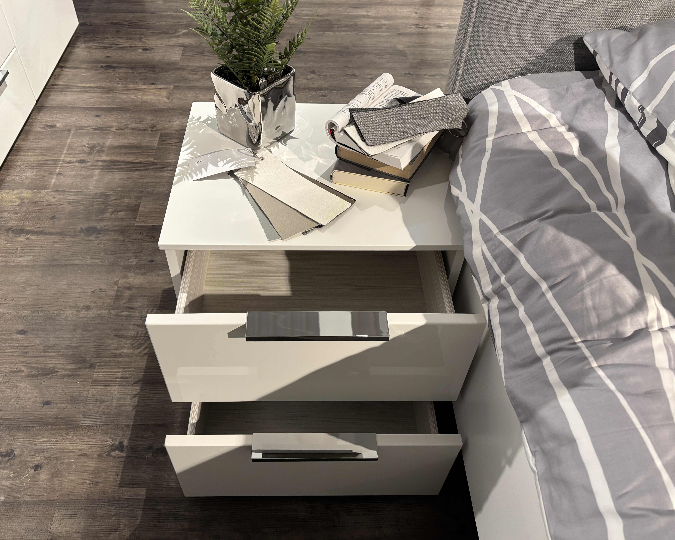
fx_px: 559
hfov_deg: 62.1
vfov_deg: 51.5
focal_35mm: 28
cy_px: 267
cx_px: 310
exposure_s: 1/60
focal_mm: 5.96
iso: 160
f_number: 1.6
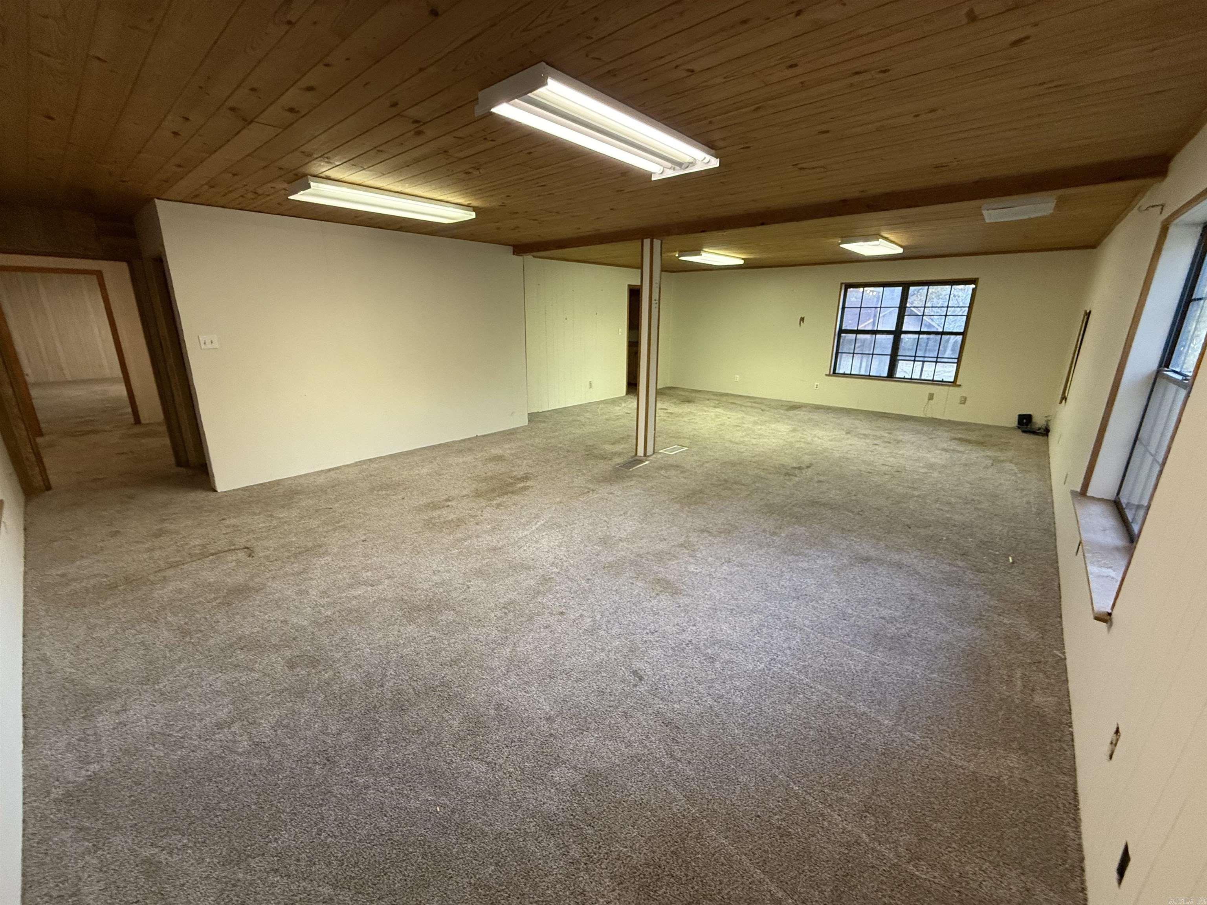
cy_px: 452
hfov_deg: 102.1
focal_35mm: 14
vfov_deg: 85.7
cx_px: 604
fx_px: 488
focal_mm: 2.22
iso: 500
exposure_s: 1/120
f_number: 2.2
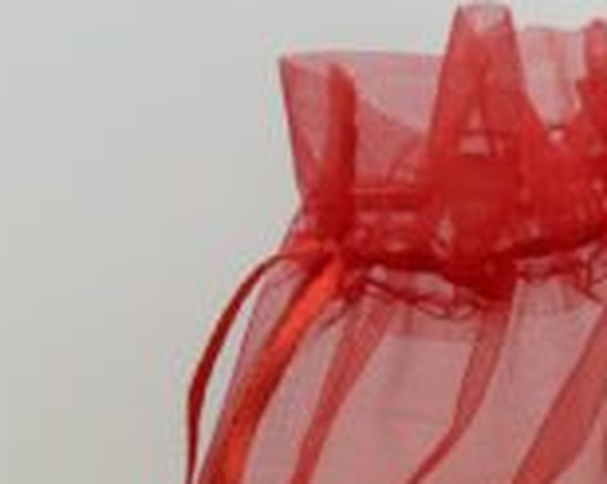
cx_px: 536
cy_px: 756
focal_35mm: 122
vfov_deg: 12.0
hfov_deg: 15.6
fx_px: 2190
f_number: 1.78
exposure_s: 1/390
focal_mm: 6.76
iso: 64
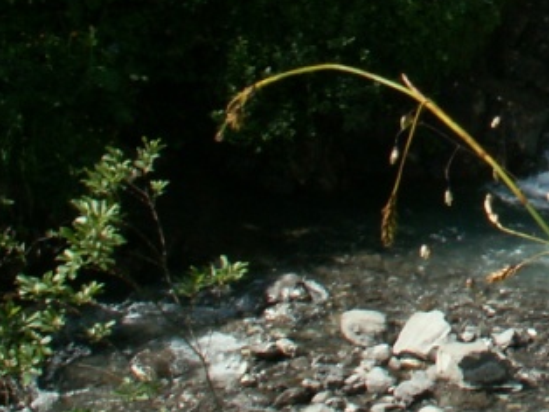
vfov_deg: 12.6
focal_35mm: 114
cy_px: -108
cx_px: 773
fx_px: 1809
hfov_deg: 16.1
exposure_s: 1/100
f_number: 8
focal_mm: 5.86
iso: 50
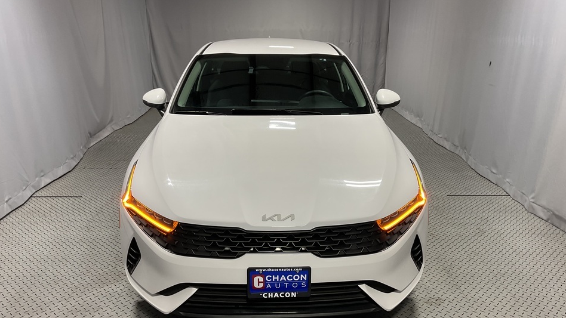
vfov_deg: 36.5
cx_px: 281
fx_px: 480
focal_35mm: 32
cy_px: 189
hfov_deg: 61.0
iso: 25
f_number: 1.8
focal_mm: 3
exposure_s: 1/100
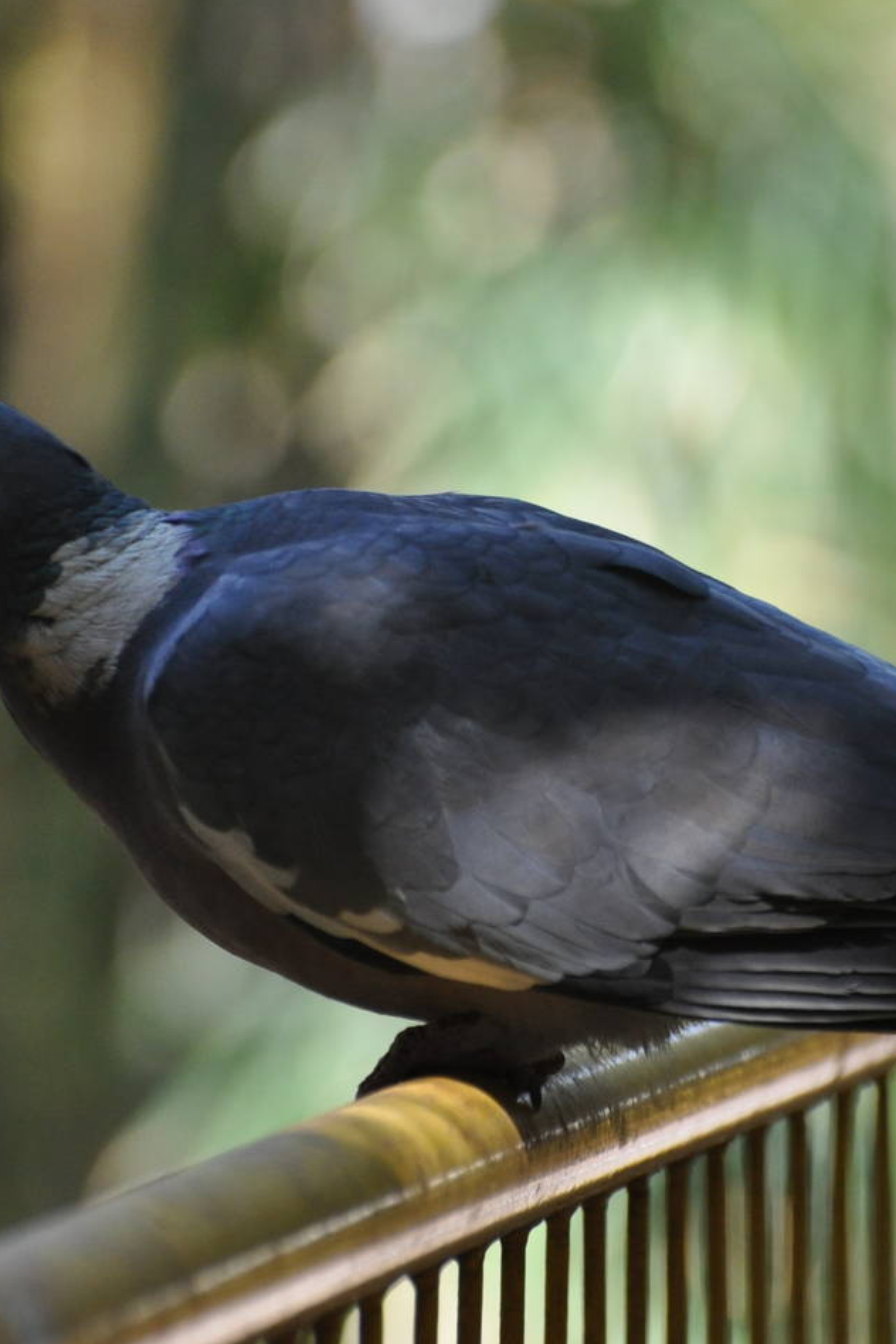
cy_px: 602
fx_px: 18889
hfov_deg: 2.7
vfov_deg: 4.1
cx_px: 551
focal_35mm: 506
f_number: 5.3
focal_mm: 200
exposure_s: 1/640
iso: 800
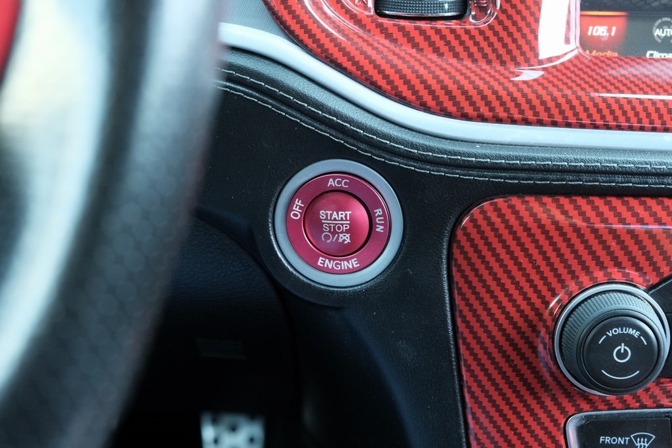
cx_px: 336
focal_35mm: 49
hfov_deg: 40.3
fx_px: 915
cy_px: 224
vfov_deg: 27.5
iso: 2500
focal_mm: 32.9
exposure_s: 1/50
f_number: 5
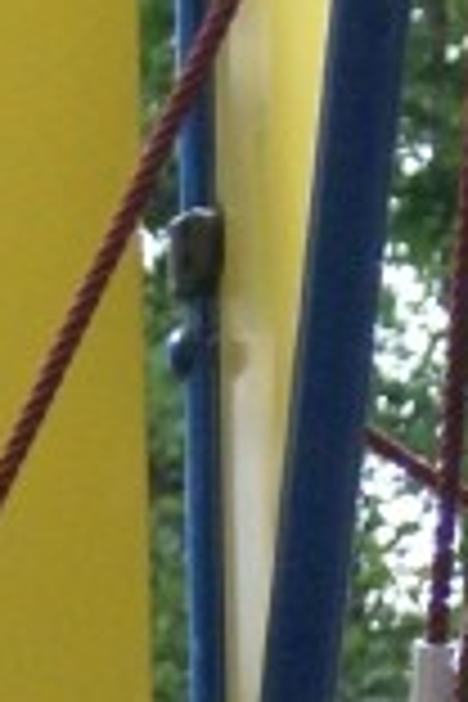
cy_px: 1750
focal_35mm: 592
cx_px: 1028
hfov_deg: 2.3
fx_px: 11543
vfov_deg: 3.4
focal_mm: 60
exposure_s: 1/125
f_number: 5.6
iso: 800
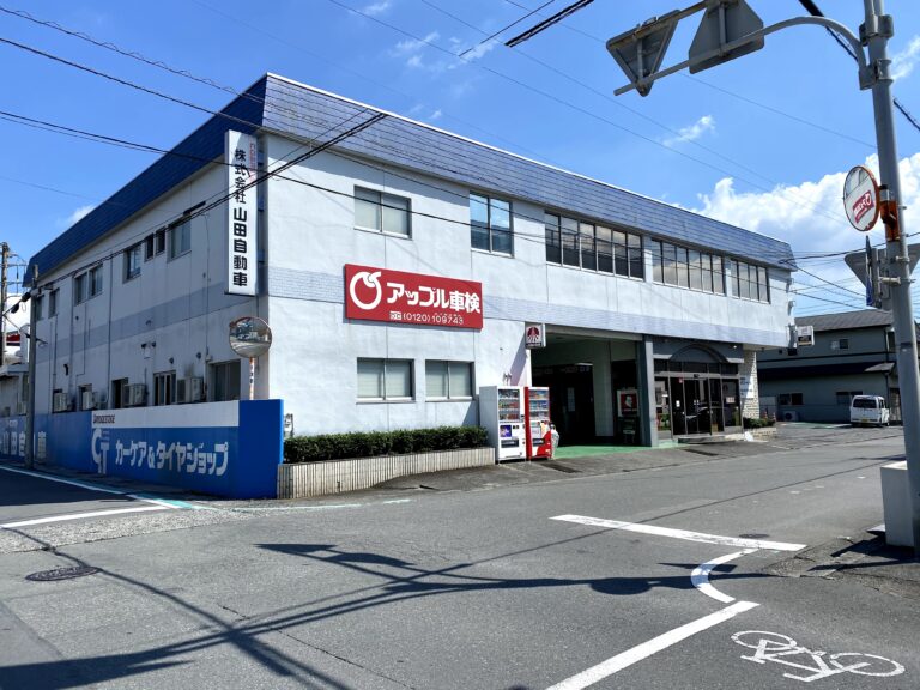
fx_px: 691
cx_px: 460
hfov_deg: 67.3
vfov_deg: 53.1
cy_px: 345
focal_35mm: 26
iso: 32
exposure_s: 1/4115
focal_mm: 4.25
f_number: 1.8
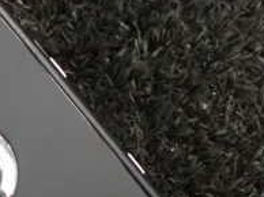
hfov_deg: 20.4
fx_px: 708
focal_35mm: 93
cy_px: 249
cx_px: -7
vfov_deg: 15.2
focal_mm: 5.4
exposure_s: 1/25
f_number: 2.3
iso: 1600
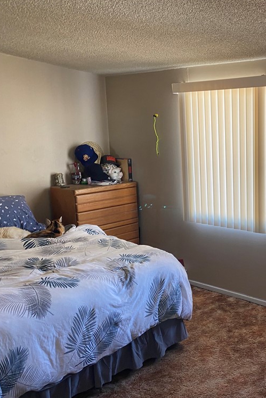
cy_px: 201
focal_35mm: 37
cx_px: 249
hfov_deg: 33.6
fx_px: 410
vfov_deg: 51.9
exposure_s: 1/50
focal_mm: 4.25
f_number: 1.8
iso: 64
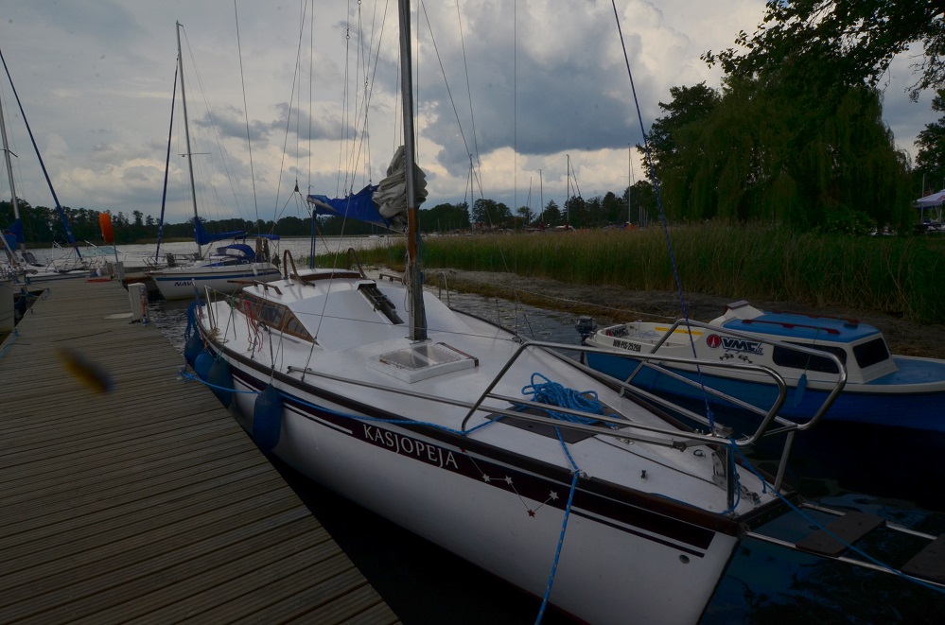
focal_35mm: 18
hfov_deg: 90.1
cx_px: 472
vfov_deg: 67.1
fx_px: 471
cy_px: 312
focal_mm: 12
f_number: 22
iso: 250
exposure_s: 1/320
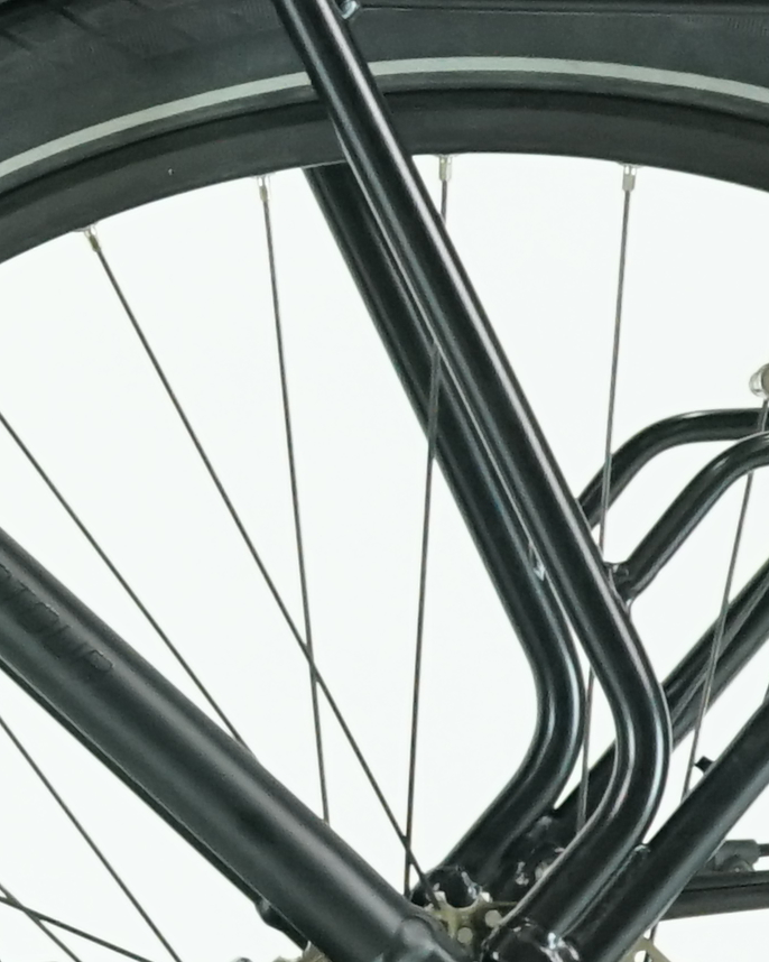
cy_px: 352
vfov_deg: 5.4
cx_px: -1517
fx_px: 10274
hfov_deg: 4.1
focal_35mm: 361
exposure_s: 1/200
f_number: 5
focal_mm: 55
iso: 2000
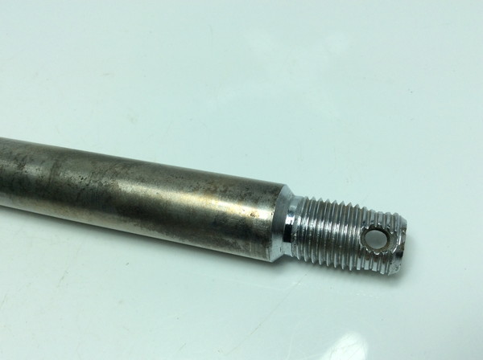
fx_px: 446
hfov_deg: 56.9
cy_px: 180
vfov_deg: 44.0
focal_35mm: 32
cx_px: 242
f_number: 2.4
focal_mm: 3.3
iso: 32
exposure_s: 1/590
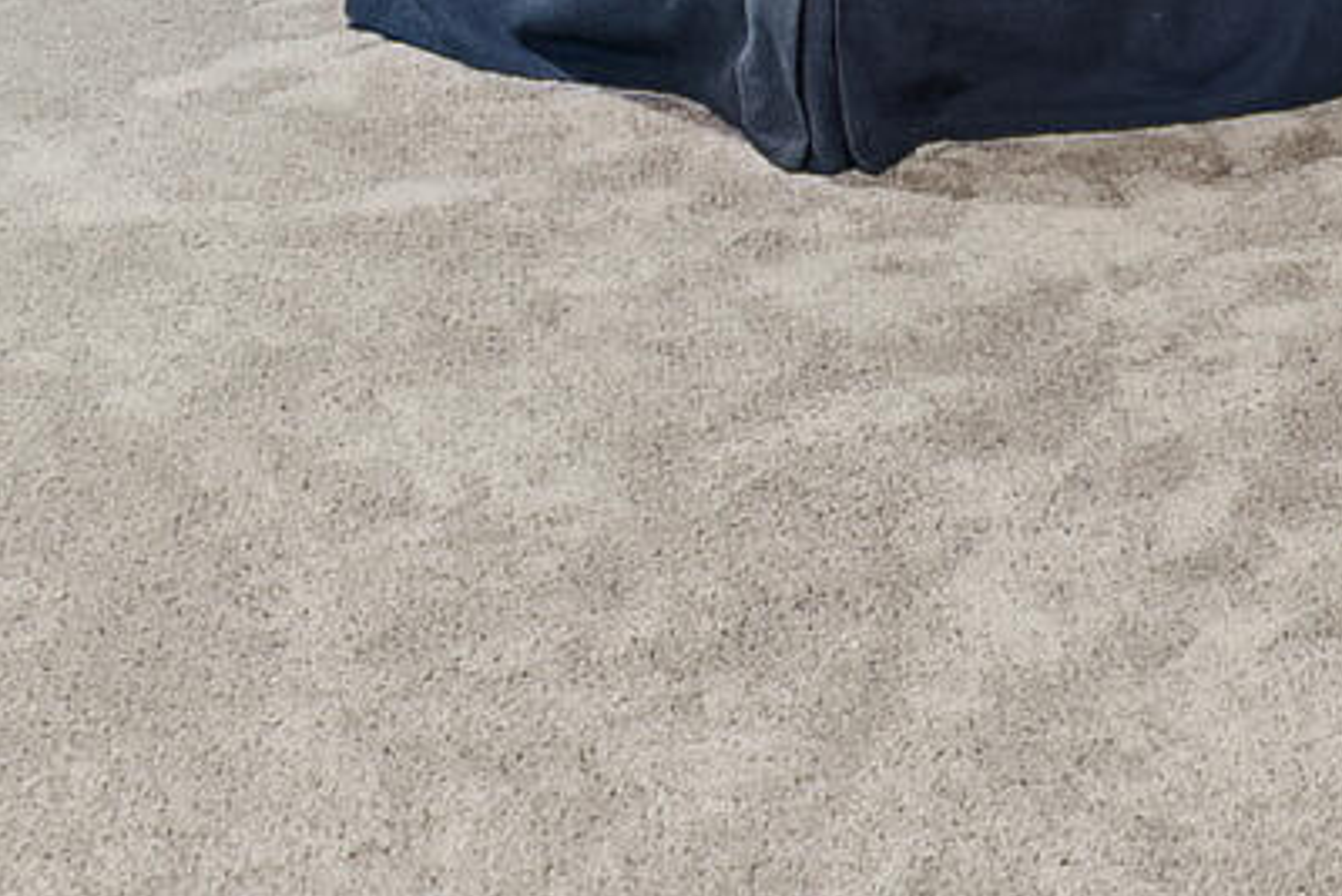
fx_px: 4475
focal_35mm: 120
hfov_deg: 16.5
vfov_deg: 10.0
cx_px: 1506
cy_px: -1243
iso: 6400
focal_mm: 16
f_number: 8
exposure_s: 1/400
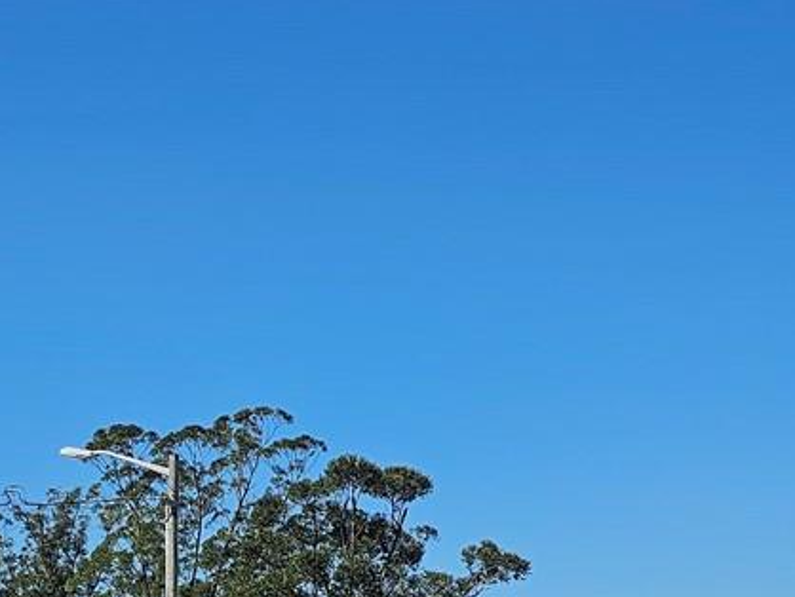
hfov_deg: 21.9
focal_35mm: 88
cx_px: 137
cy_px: 612
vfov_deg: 16.4
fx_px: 2022
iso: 16
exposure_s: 1/1509
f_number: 1.7
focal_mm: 6.3
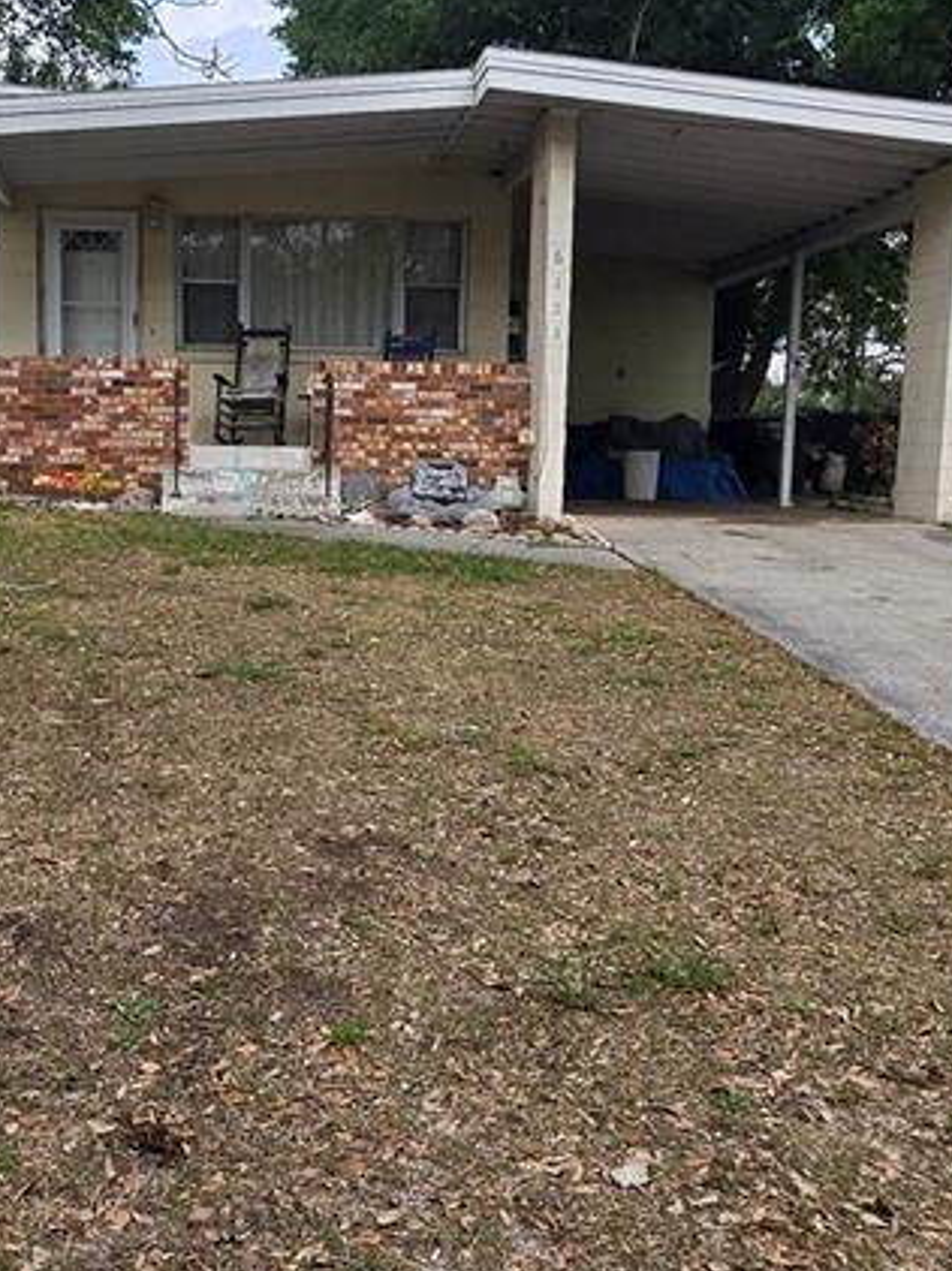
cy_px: 687
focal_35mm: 37
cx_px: 325
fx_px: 1358
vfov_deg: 50.1
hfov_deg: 38.2
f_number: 2.2
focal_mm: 2.2
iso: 50
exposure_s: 1/1387
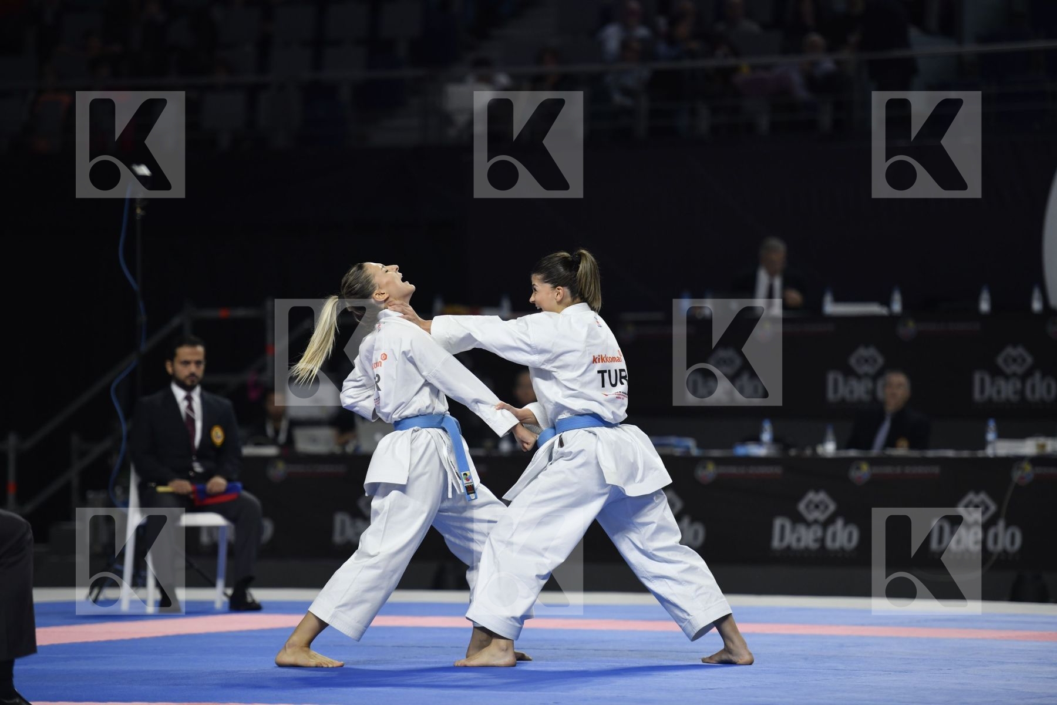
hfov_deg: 11.1
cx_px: 528
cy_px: 352
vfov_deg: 7.4
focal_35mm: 185
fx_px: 5431
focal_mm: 185
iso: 800
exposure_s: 1/800
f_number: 2.8
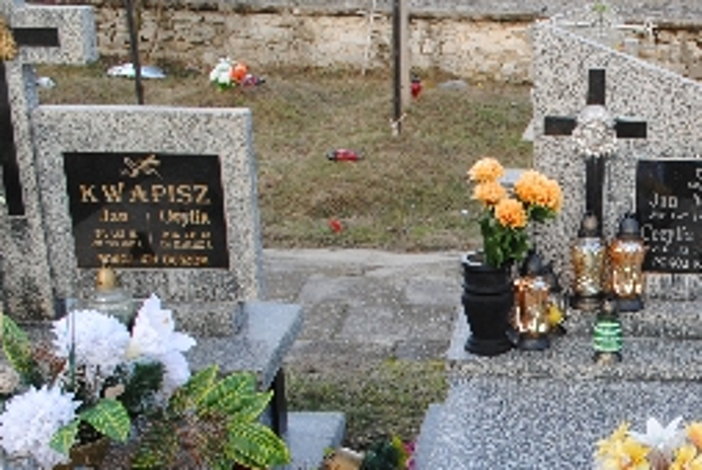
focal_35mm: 68
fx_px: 1328
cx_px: 716
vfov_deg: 19.6
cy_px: 448
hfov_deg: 27.7
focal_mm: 18
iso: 160
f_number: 5.6
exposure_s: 1/125
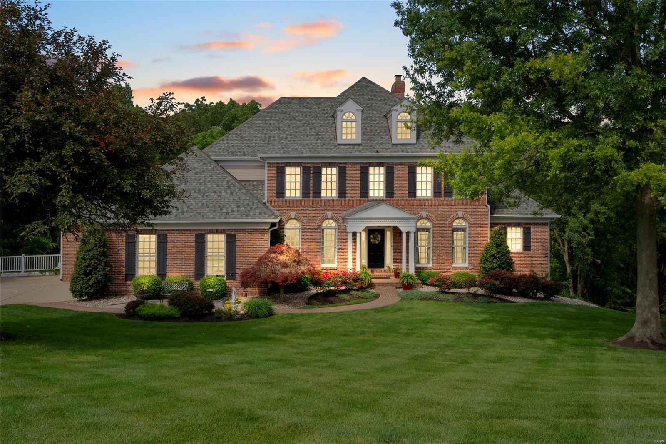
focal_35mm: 36
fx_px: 666
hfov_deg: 53.1
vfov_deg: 36.9
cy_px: 222
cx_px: 333
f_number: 10
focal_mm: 18
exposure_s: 1/320
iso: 400
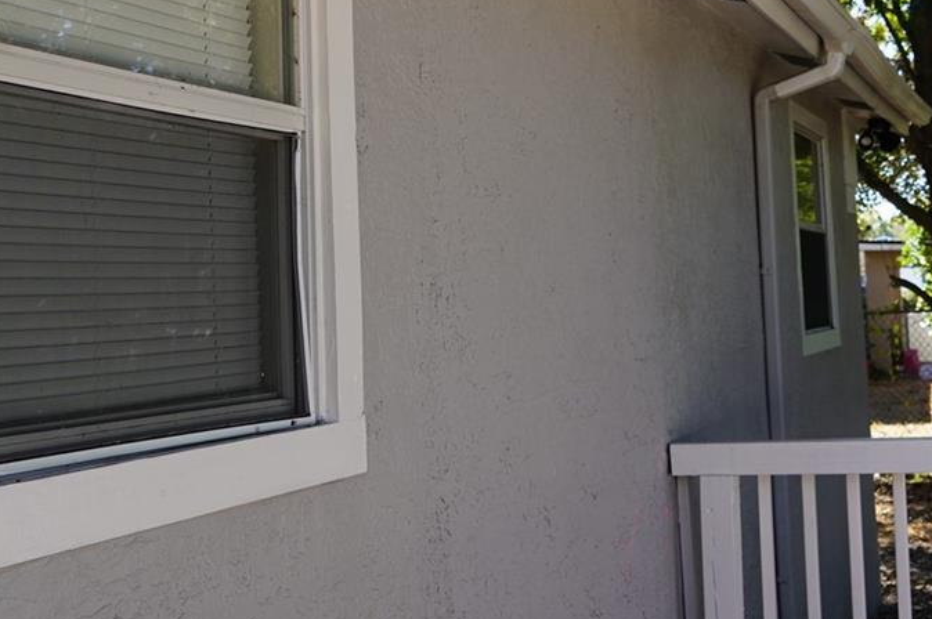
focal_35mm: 57
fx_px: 1474
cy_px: 190
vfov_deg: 23.6
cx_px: 589
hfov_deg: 34.9
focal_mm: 24
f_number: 5.6
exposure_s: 1/80
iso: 100
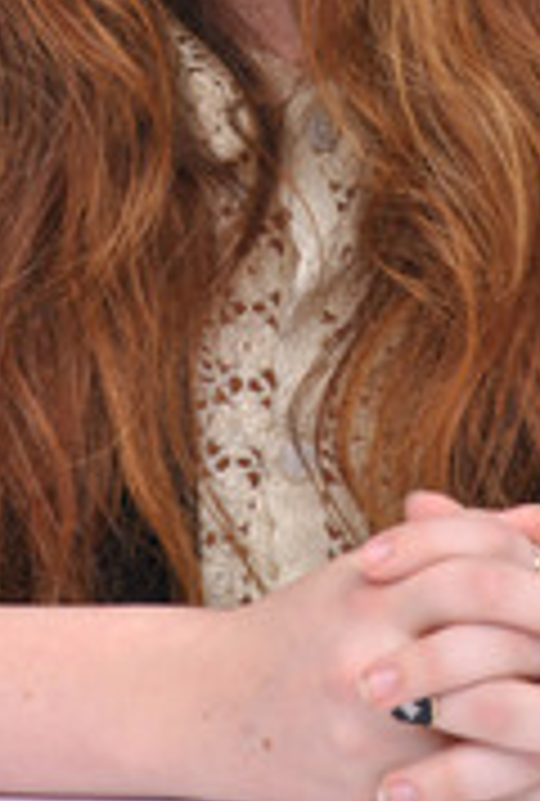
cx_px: 302
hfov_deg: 3.6
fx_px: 8707
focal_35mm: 390
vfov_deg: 5.3
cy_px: -58
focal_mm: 116
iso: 400
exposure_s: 1/160
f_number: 10
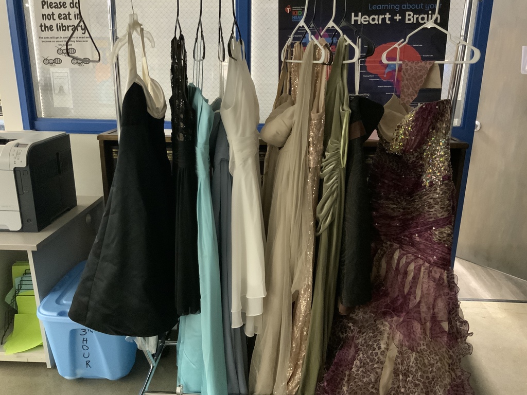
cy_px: 198
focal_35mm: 29
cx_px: 264
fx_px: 442
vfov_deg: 48.2
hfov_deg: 61.7
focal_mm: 3
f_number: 1.8
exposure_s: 1/24
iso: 500
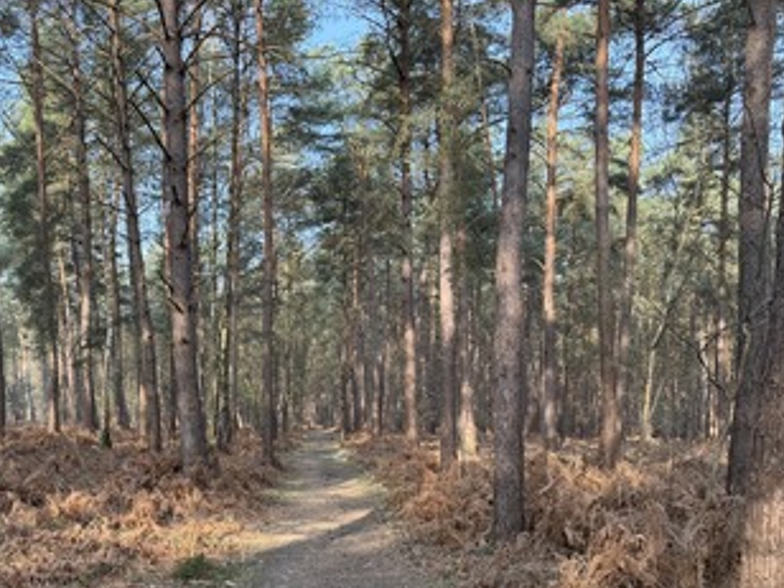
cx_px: 288
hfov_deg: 47.4
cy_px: 454
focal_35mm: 39
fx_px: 883
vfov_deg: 35.8
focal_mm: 6.76
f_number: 1.78
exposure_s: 1/322
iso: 100
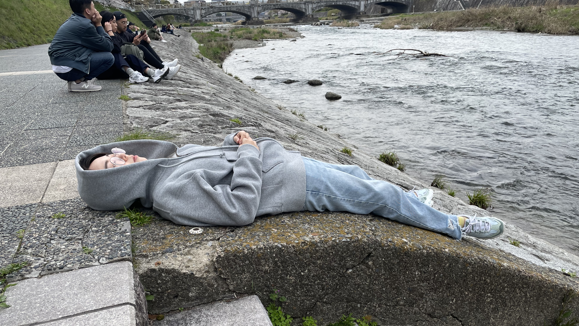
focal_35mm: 29
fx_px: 445
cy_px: 219
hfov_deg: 66.1
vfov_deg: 39.7
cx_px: 293
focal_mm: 4.2
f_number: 1.6
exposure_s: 1/622
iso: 32
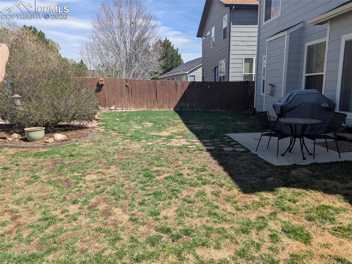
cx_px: 176
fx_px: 244
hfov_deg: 71.6
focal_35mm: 24
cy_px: 132
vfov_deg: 56.8
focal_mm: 6.81
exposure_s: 1/2179
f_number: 1.85
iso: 49
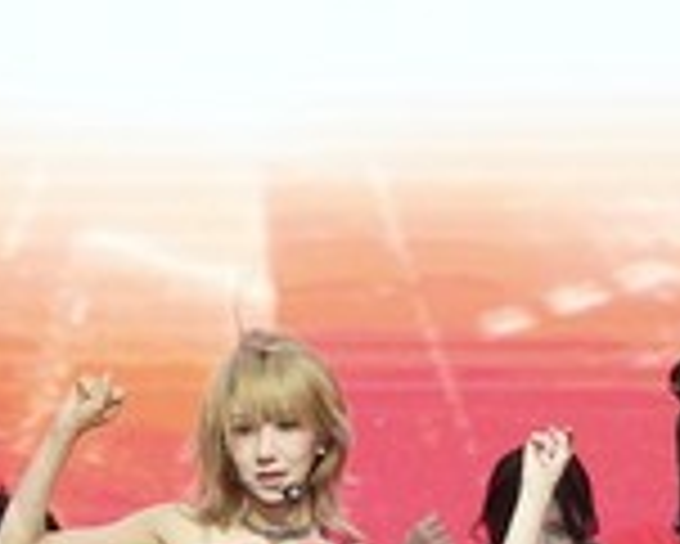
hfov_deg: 4.1
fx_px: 9384
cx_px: 234
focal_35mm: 466
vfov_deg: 3.3
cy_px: 593
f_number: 5
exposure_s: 1/400
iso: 1600
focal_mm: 125
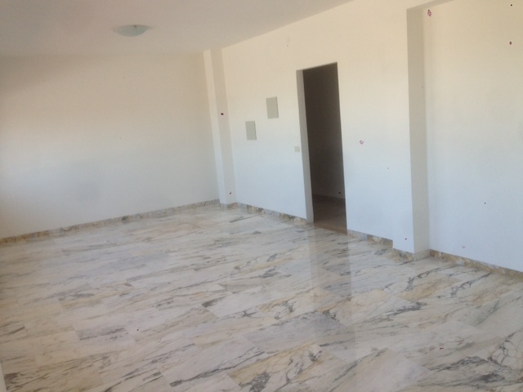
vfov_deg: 42.9
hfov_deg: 55.4
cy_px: 196
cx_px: 262
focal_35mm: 33
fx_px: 499
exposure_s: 1/132
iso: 50
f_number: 2.4
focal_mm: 4.12
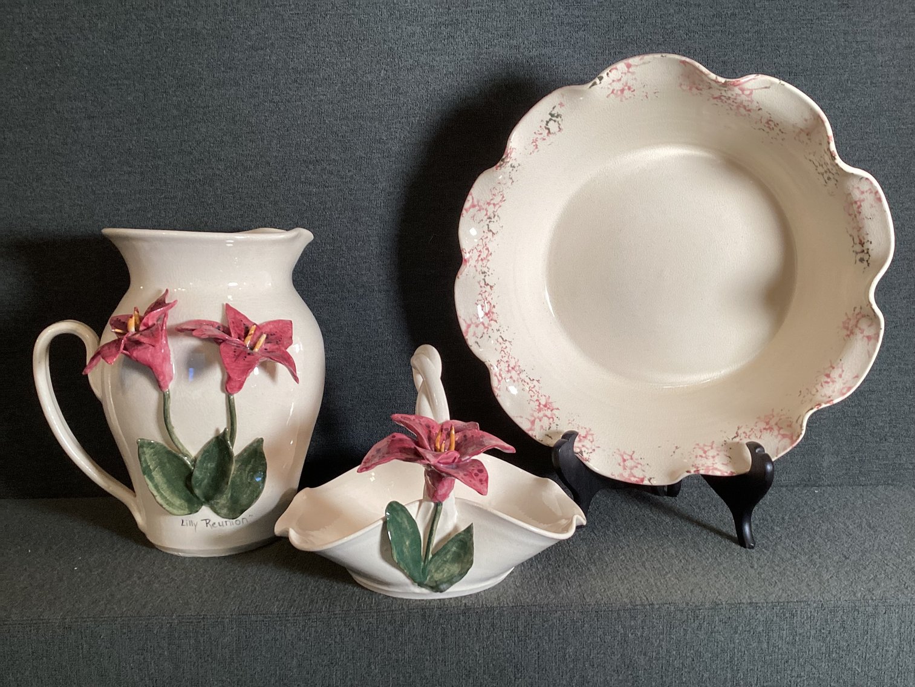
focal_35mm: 31
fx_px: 819
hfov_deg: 58.3
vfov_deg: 45.4
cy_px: 344
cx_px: 458
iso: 80
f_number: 2.4
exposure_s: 1/60
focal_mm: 3.3
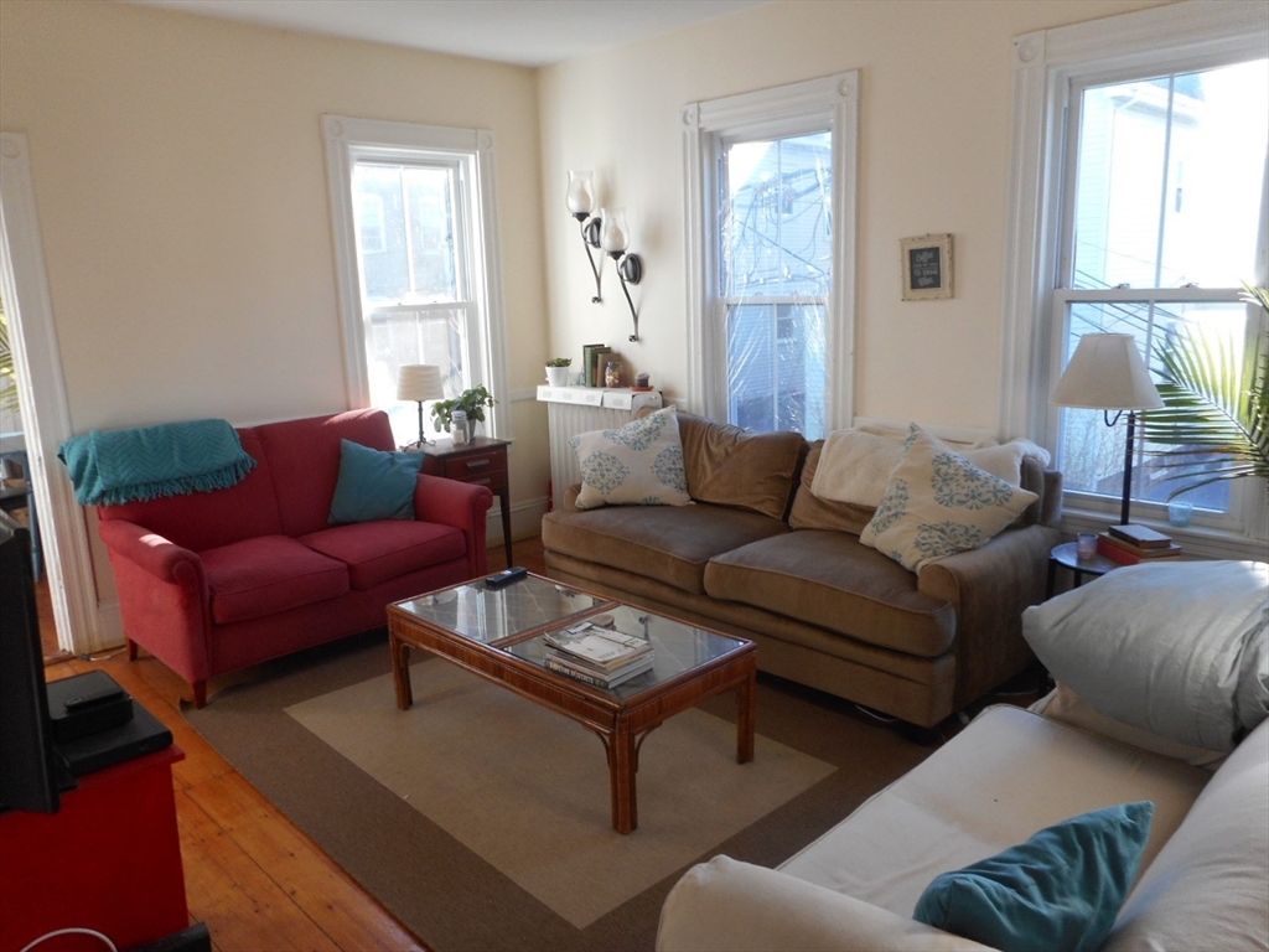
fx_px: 916
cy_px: 476
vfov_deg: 54.9
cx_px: 634
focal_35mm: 25
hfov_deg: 69.4
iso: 100
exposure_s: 1/30
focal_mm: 4.5
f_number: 3.7
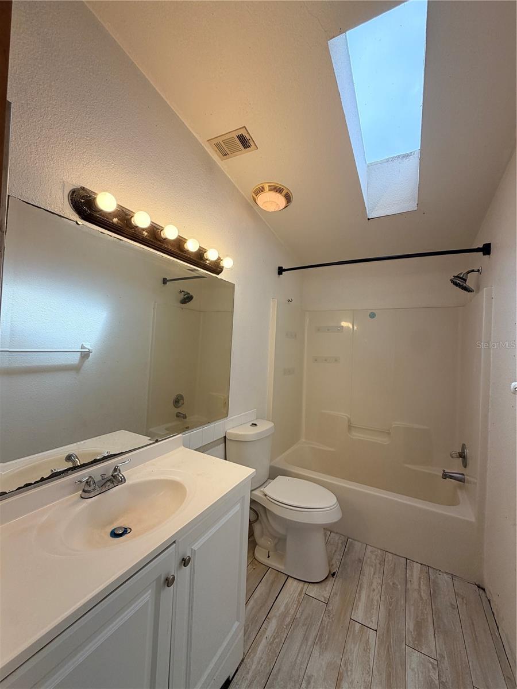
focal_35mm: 14
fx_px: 279
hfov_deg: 85.7
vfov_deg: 102.1
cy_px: 344
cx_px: 258
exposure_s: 1/229
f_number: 2.2
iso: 64
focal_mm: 2.22
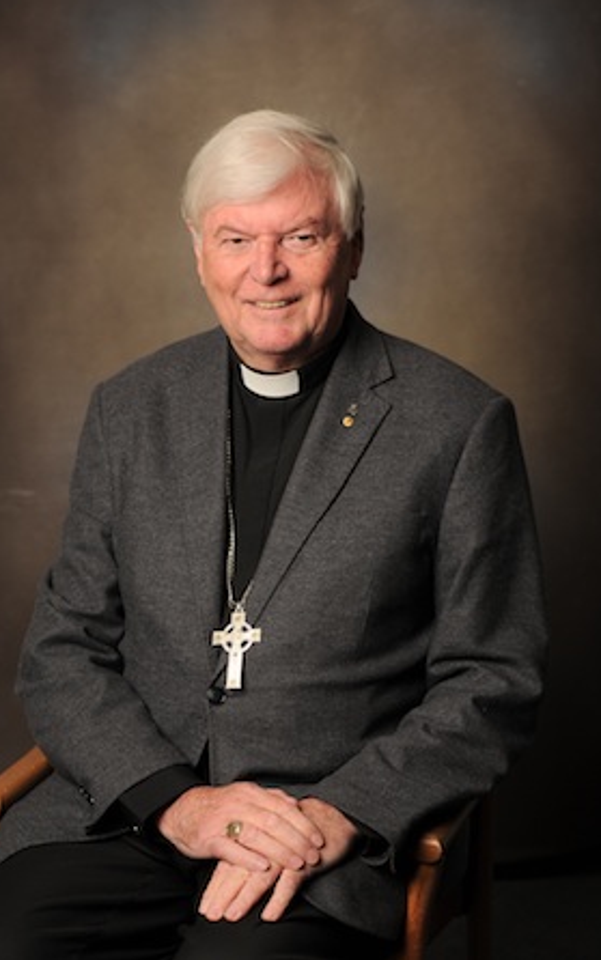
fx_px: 2698
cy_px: 477
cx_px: 289
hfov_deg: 12.7
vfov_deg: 20.2
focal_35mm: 103
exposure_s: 1/160
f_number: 5.6
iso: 200
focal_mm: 100
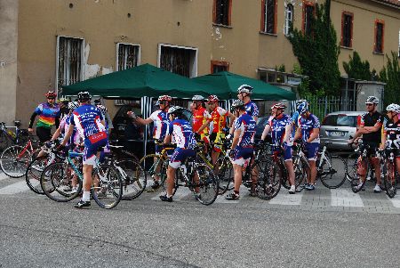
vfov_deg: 21.6
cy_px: 134
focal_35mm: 63
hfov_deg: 31.9
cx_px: 200
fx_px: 701
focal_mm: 42
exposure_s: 1/160
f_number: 7.1
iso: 200
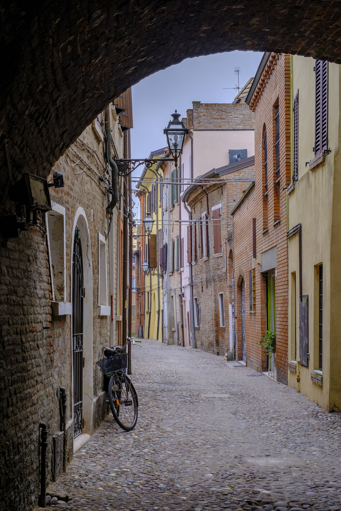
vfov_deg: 33.9
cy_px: 256
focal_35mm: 59
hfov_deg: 23.0
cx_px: 170
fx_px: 838
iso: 400
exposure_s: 1/45
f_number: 8
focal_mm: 39.3
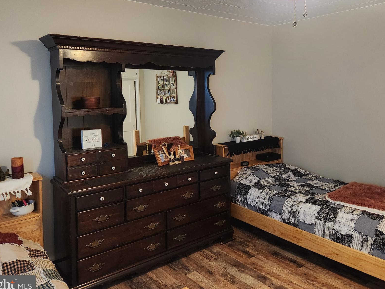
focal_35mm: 30
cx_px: 226
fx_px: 334
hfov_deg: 59.6
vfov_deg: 46.4
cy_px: 107
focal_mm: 5.4
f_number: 1.8
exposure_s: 1/60
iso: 640
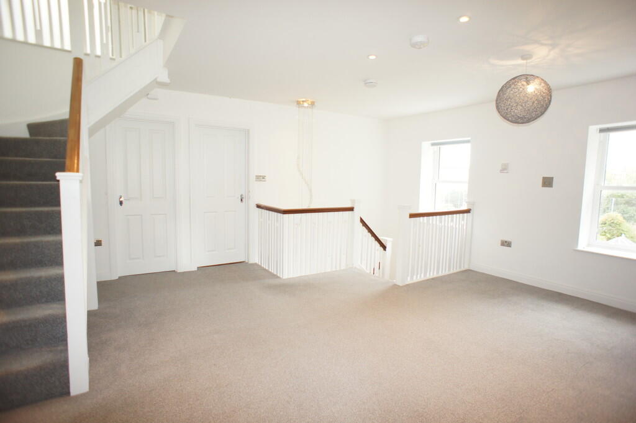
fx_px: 424
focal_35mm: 24
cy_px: 212
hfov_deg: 73.8
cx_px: 318
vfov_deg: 53.1
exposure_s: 1/60
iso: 250
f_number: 2.8
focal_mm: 16
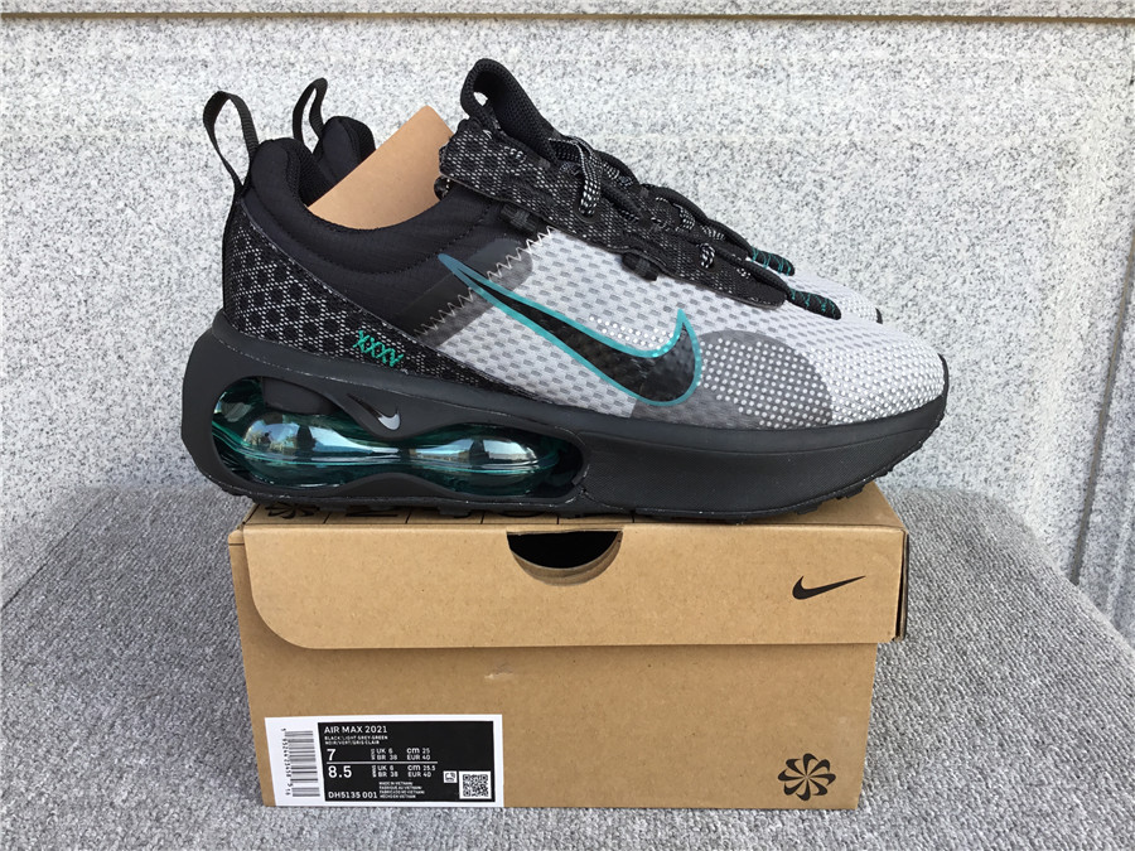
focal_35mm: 31
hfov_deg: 58.4
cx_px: 568
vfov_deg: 45.4
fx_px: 1016
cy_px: 426
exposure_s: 1/115
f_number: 2.4
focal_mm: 3.3
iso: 25
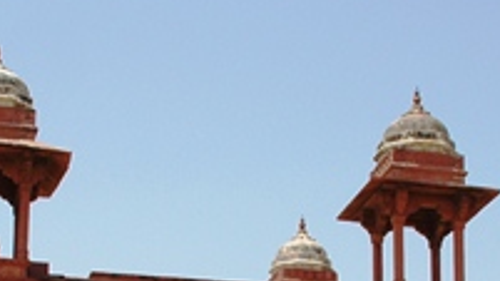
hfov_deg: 19.5
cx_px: 249
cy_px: 413
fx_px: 1458
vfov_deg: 10.6
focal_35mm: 110
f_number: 10
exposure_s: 1/320
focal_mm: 22
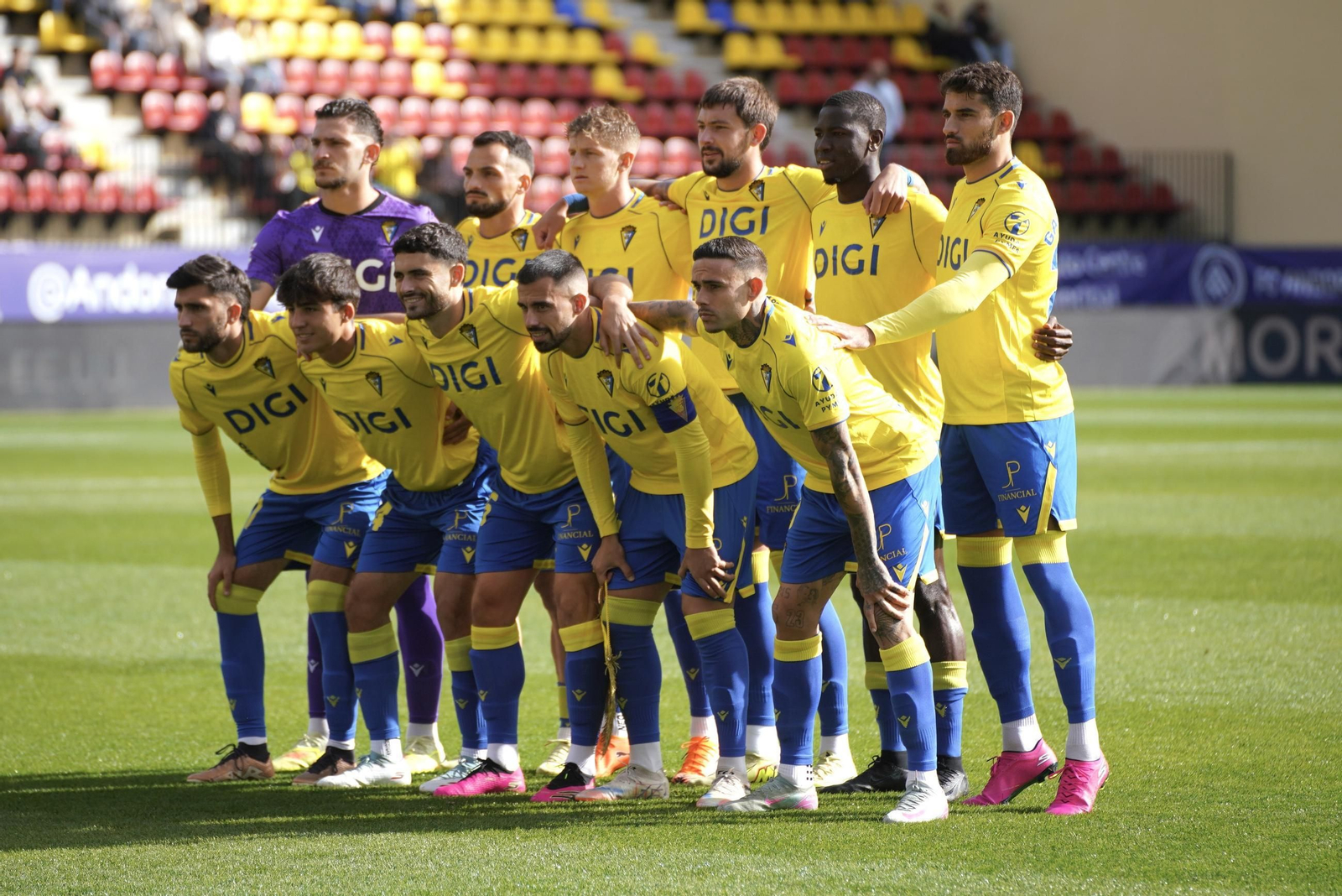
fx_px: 5258
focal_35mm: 141
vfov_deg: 9.7
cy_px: 448
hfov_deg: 14.5
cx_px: 671
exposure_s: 1/2000
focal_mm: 141
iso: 200
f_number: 2.8
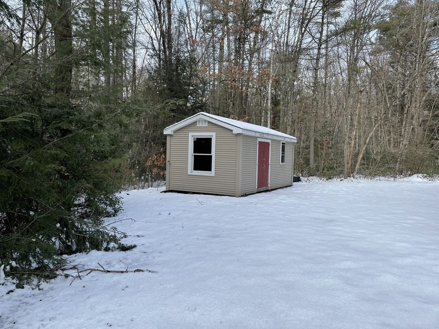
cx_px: 220
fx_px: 330
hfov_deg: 67.3
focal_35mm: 26
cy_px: 164
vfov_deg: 53.1
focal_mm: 4.2
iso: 32
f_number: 1.6
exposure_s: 1/1033
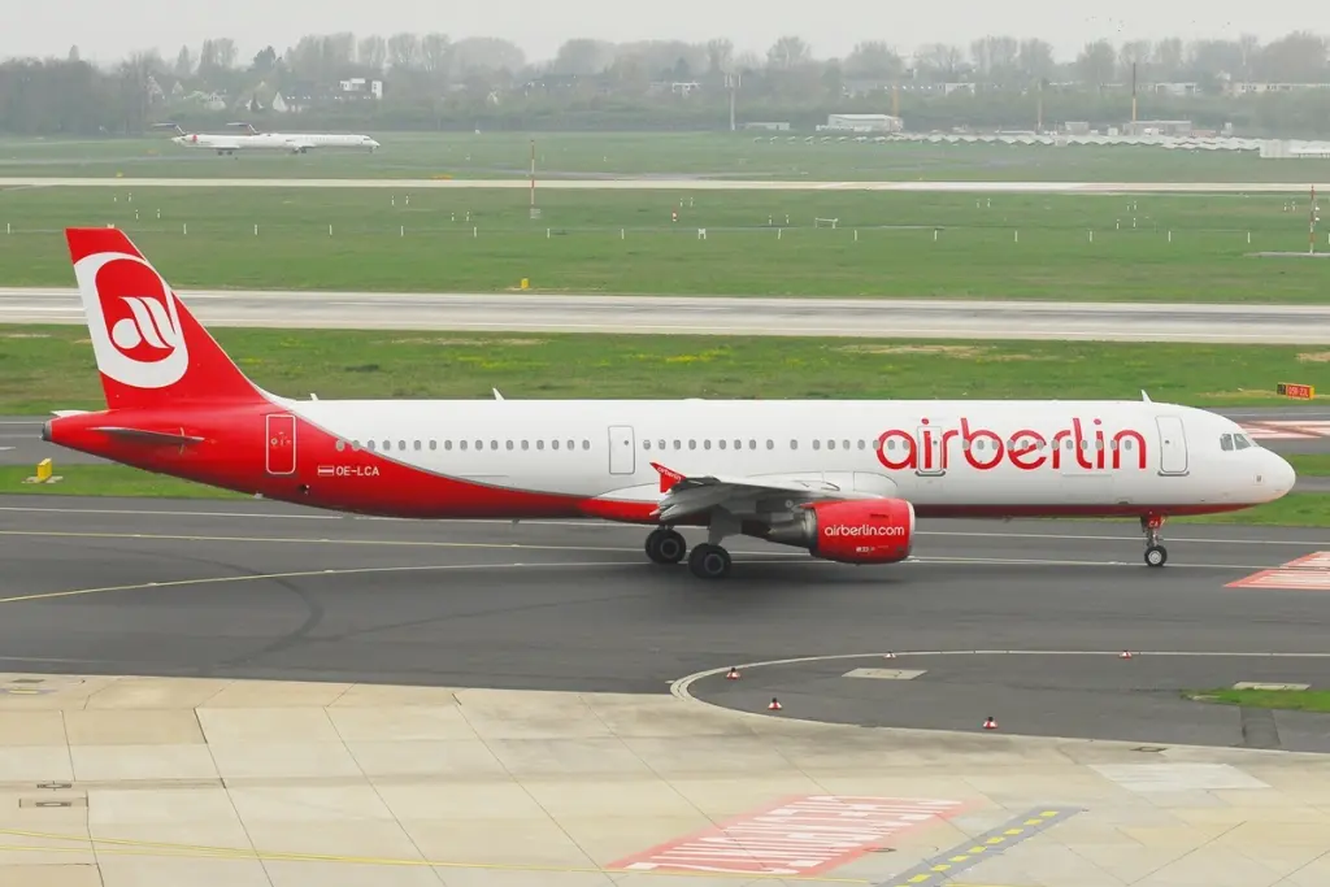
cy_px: 444
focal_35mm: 135
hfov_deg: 15.2
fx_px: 4988
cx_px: 665
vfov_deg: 10.2
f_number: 8
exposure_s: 1/320
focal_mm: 90
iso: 200
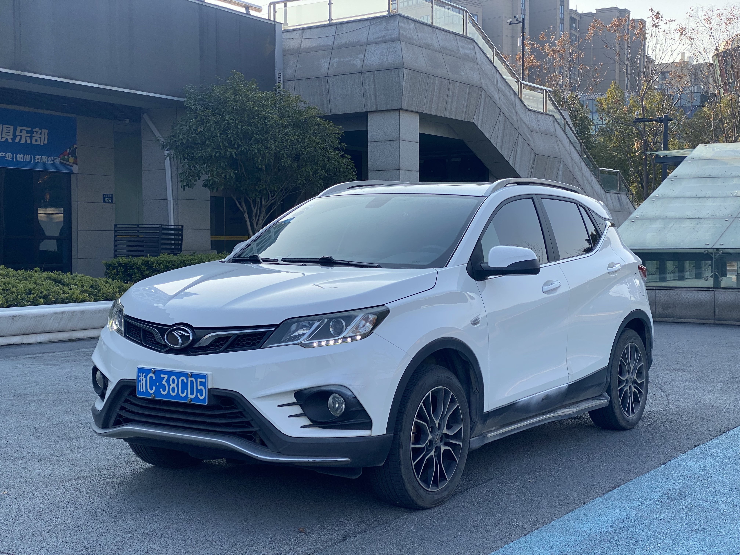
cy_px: 278
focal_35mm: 52
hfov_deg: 36.8
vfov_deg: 28.0
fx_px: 1112
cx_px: 370
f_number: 2
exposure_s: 1/773
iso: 20
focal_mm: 6
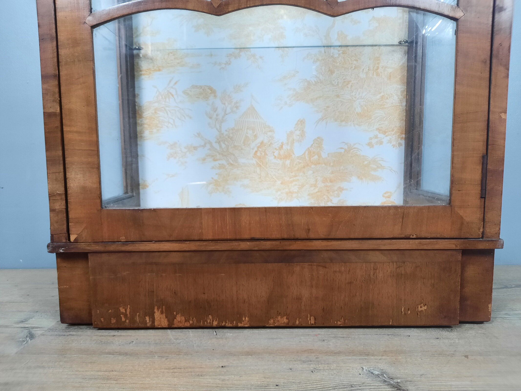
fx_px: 376
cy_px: 196
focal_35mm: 25
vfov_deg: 54.9
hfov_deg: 69.4
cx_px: 260
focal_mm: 4.6
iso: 320
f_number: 2
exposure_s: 1/50
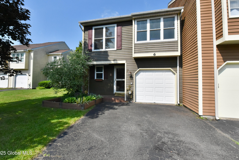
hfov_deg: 96.7
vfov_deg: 73.7
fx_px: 106
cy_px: 75
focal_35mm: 16
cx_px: 119
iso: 4000
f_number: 16
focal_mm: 15
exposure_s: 1/3200
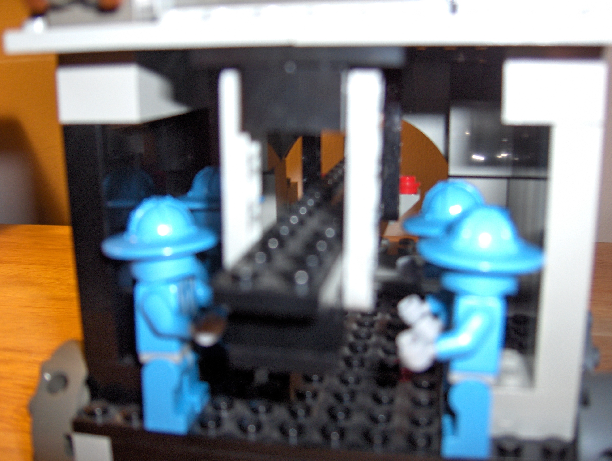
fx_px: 691
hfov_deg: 47.8
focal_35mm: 39
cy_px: 230
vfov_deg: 36.9
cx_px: 306
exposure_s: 1/60
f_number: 2.8
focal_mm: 8
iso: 100
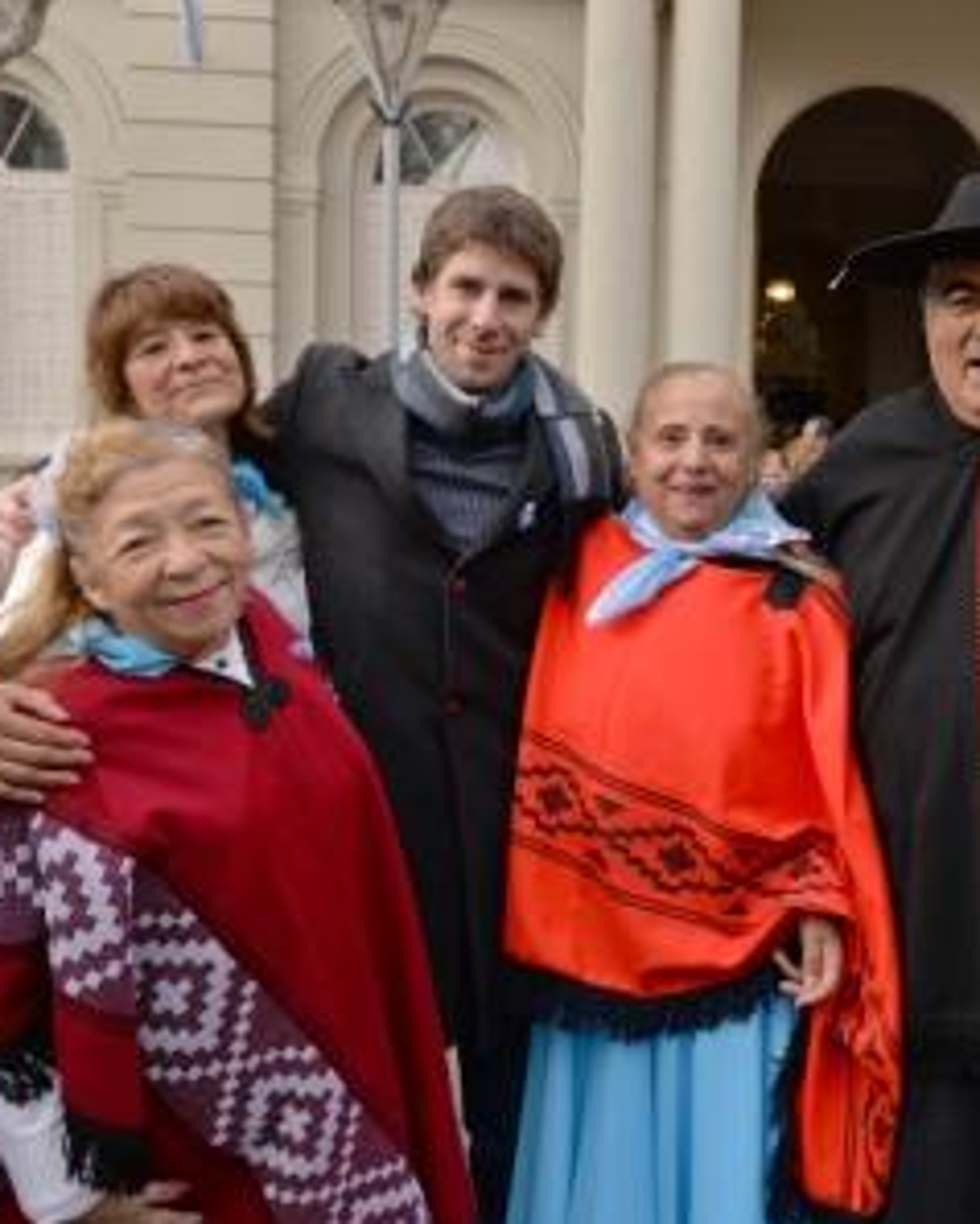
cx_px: 795
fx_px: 1231
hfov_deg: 41.4
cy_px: 612
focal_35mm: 34
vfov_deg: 52.8
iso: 100
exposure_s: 1/250
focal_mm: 24
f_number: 5.6
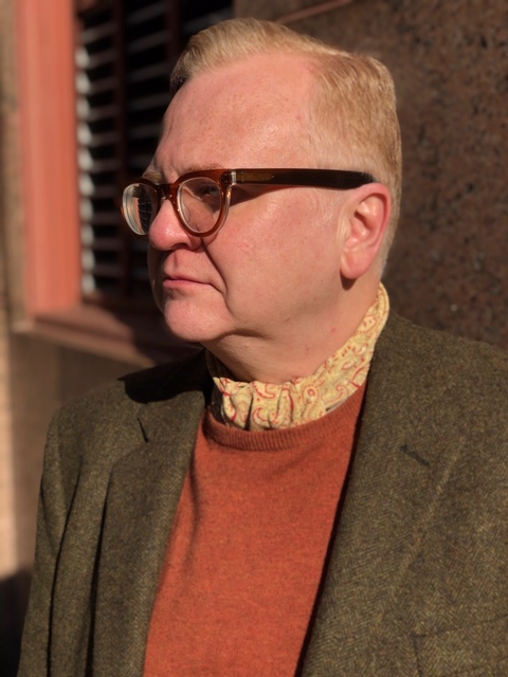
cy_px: 338
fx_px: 1017
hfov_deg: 28.0
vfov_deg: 36.8
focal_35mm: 52
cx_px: 254
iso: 16
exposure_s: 1/1567
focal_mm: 6
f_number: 2.4
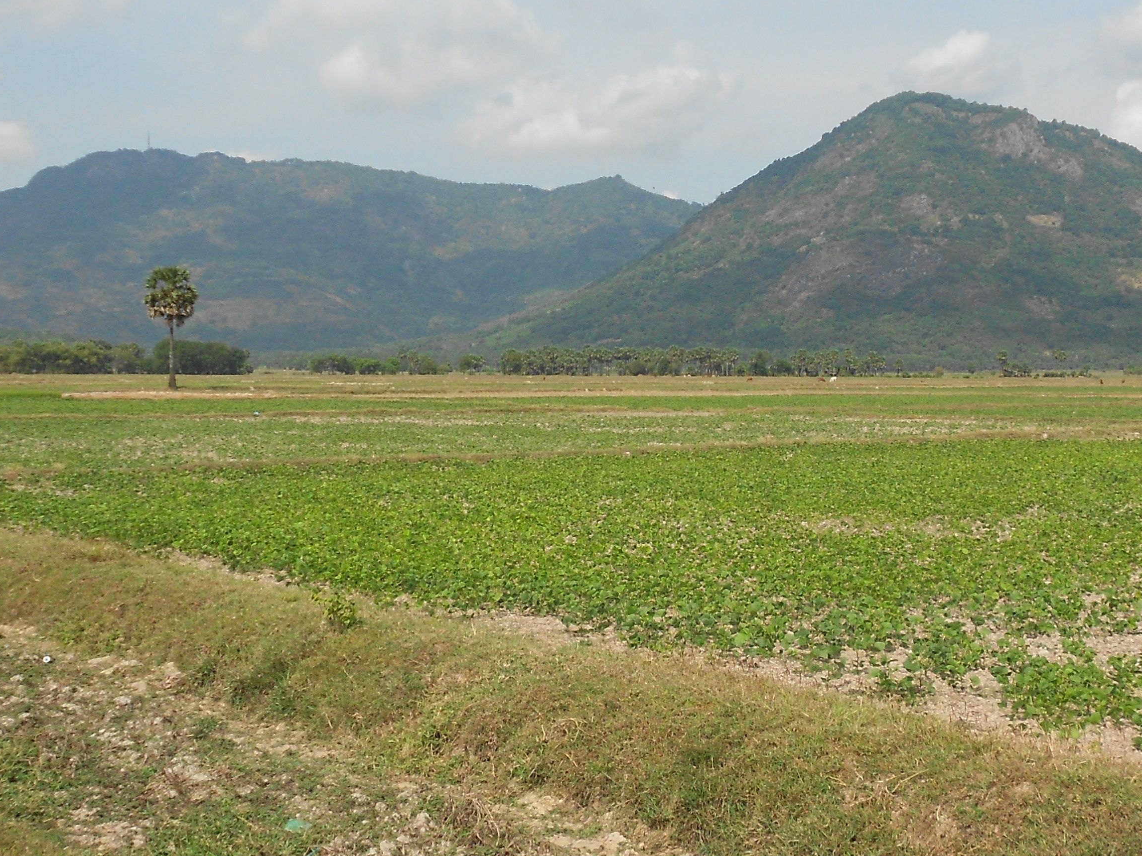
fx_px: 1617
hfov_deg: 38.8
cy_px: 427
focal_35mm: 49
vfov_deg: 29.7
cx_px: 665
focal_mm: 4.6
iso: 80
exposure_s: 1/1000
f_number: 3.2
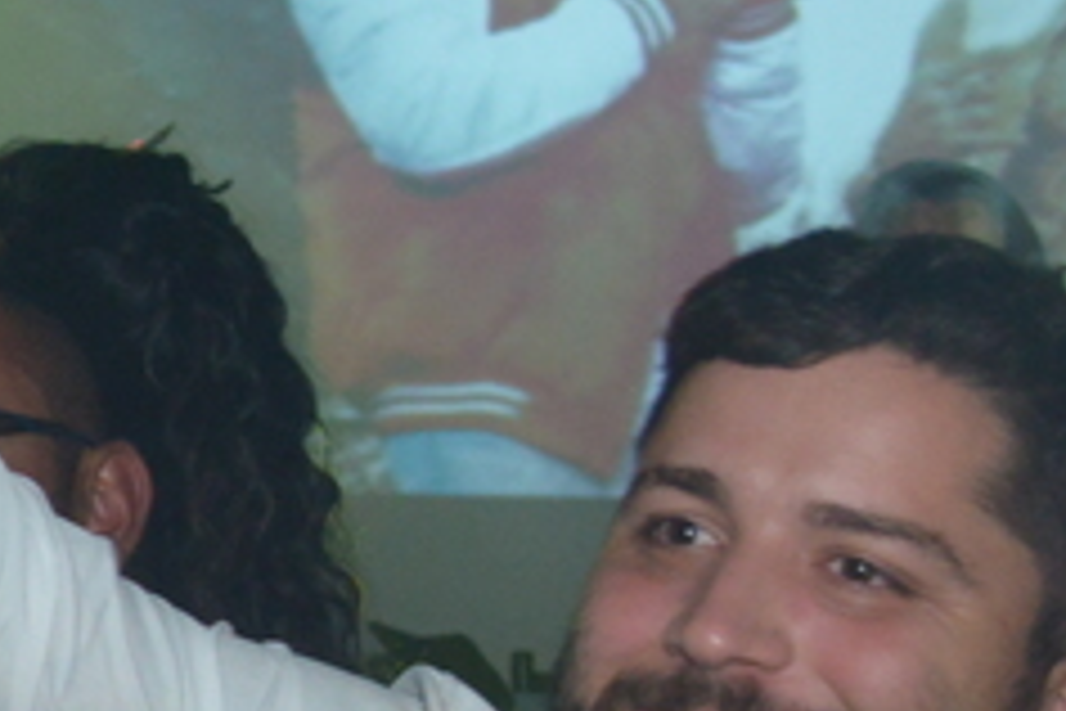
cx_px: -918
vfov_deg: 8.7
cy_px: 376
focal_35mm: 157
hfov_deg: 11.9
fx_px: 4649
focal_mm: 31
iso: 3200
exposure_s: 1/60
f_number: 5
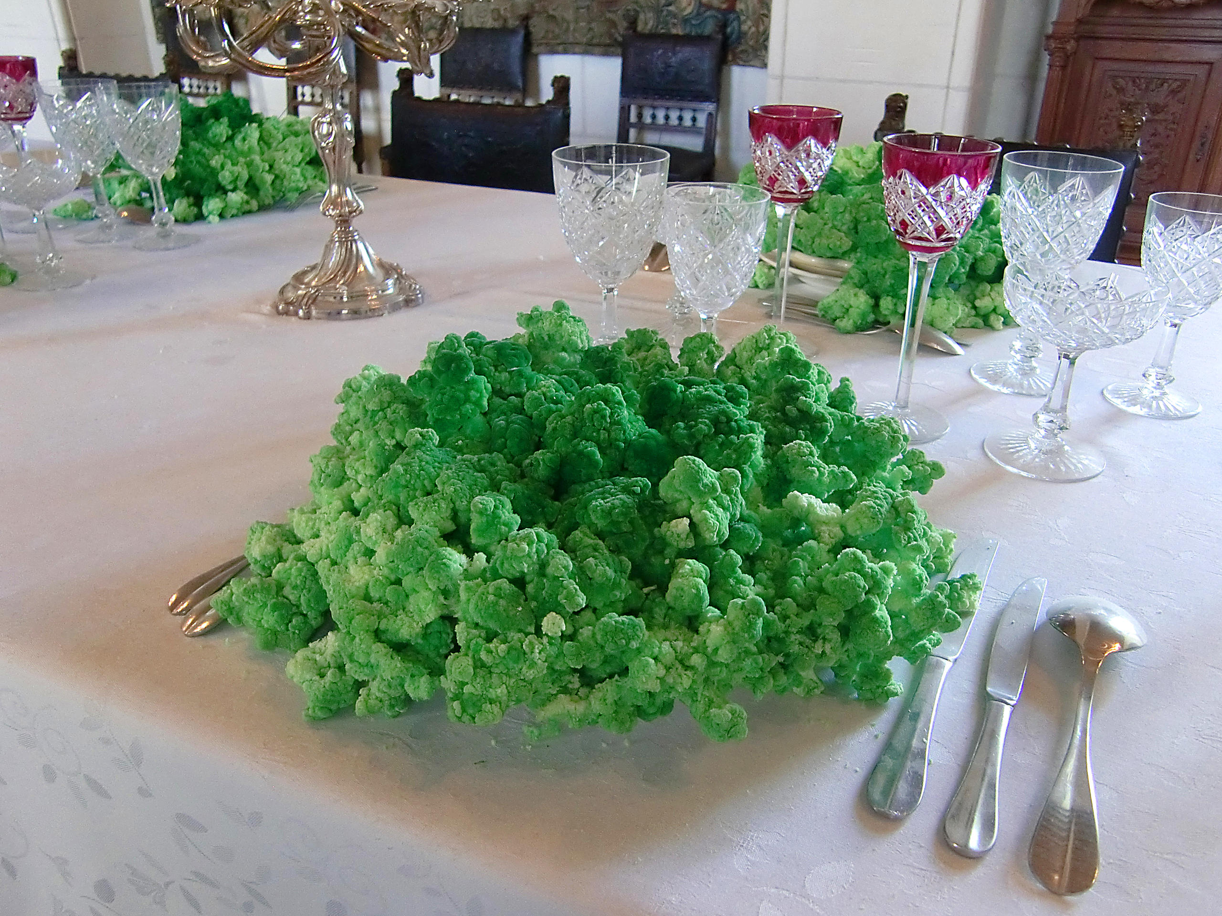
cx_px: 611
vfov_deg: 49.7
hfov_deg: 63.4
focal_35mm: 28
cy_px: 458
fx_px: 988
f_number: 2.6
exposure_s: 1/40
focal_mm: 4.9
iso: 400
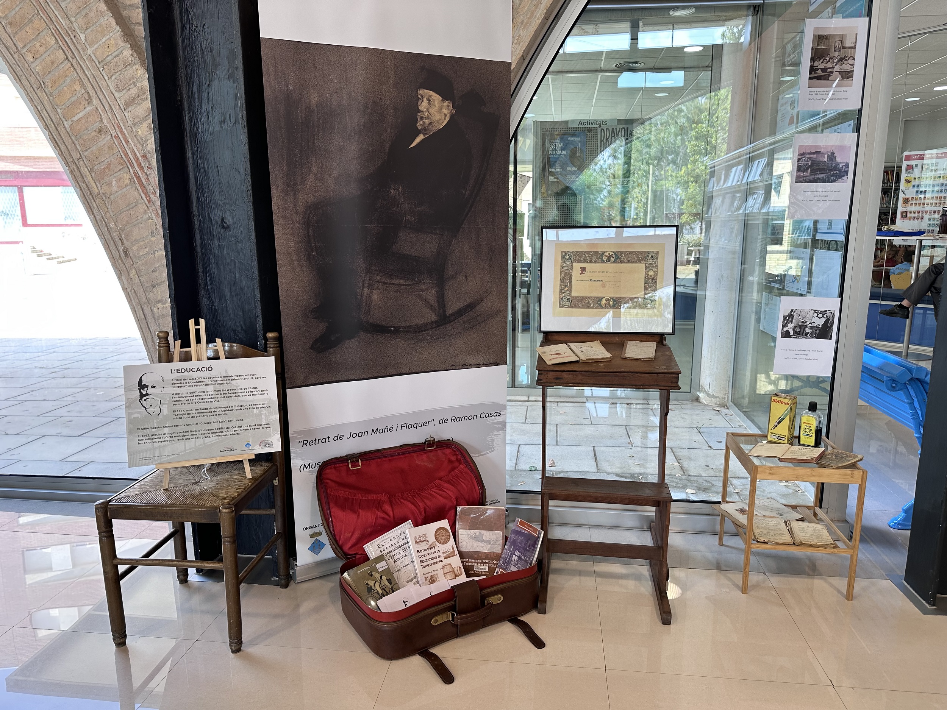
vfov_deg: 56.8
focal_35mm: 24
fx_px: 657
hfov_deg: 71.6
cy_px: 355
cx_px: 474
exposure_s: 1/100
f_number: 1.78
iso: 64
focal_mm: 6.86
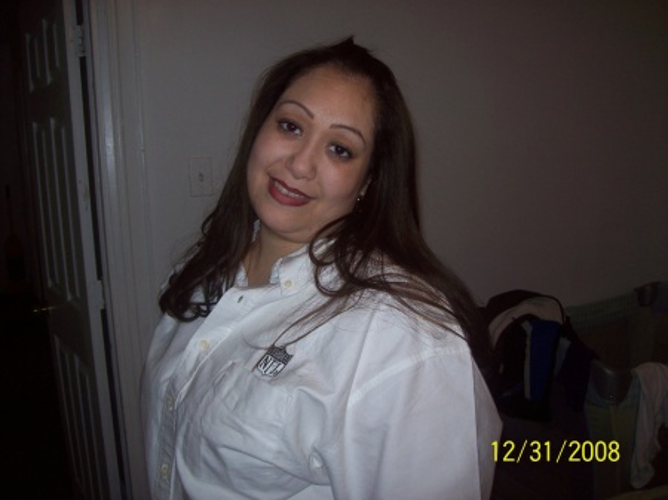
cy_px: 250
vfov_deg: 39.6
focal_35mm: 36
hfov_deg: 51.4
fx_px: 694
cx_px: 334
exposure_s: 1/64
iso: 80
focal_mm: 6
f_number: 2.7
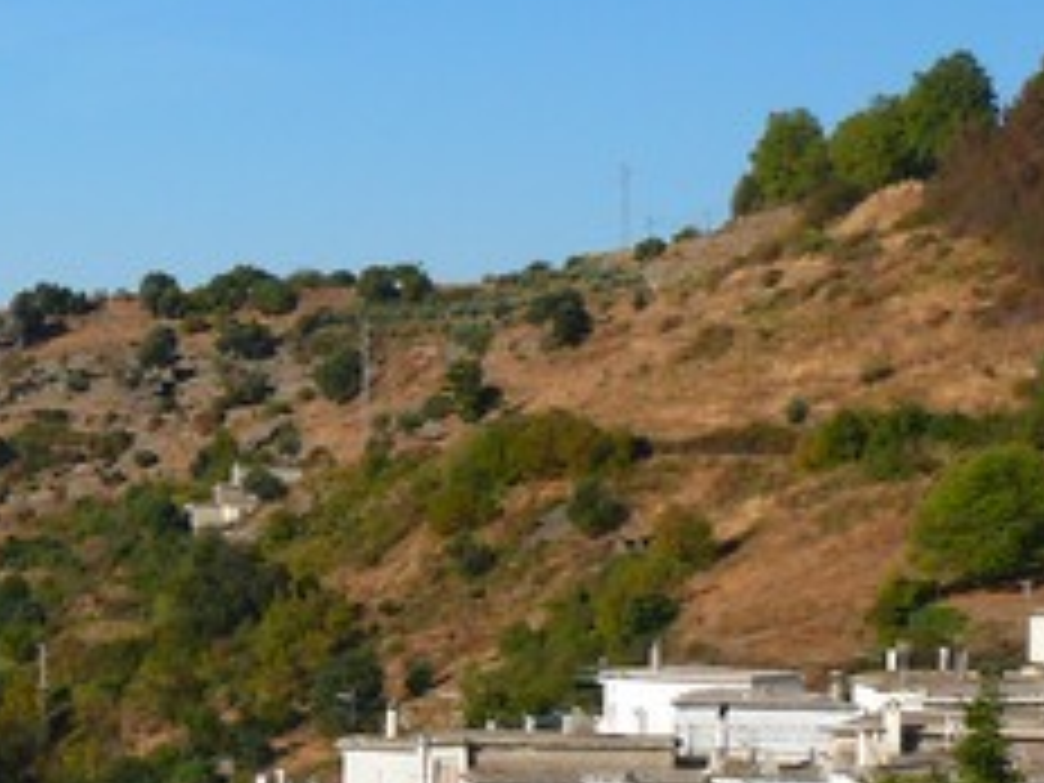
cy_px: 724
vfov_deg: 13.0
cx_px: -171
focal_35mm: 113
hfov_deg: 16.7
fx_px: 3408
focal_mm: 7.4
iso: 100
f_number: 5.6
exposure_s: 1/200
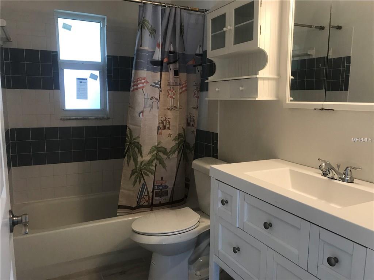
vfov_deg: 49.7
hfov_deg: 63.4
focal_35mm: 28
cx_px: 187
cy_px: 140
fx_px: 303
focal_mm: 3.99
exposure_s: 1/40
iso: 25
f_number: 1.8
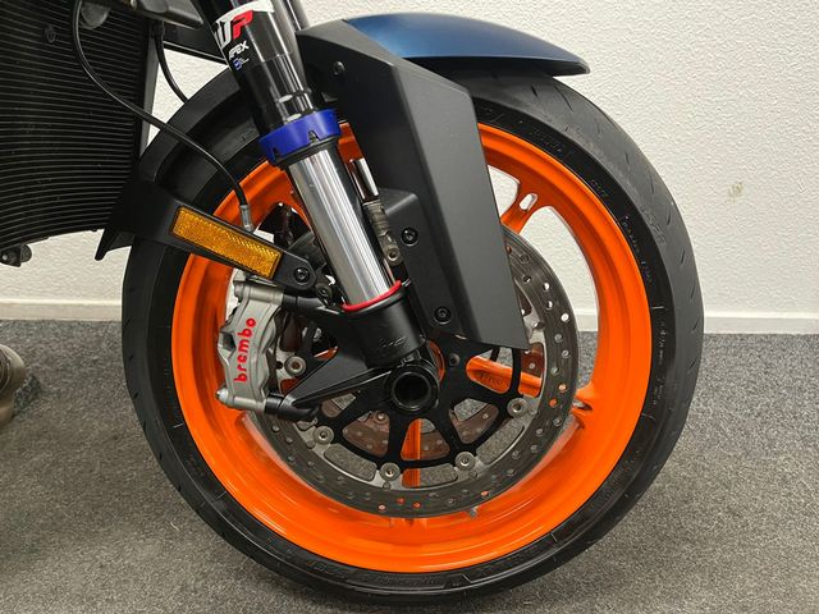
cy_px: 307
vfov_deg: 53.1
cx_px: 410
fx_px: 615
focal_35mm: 26
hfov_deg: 67.3
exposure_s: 1/50
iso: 320
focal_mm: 5.1
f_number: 1.6
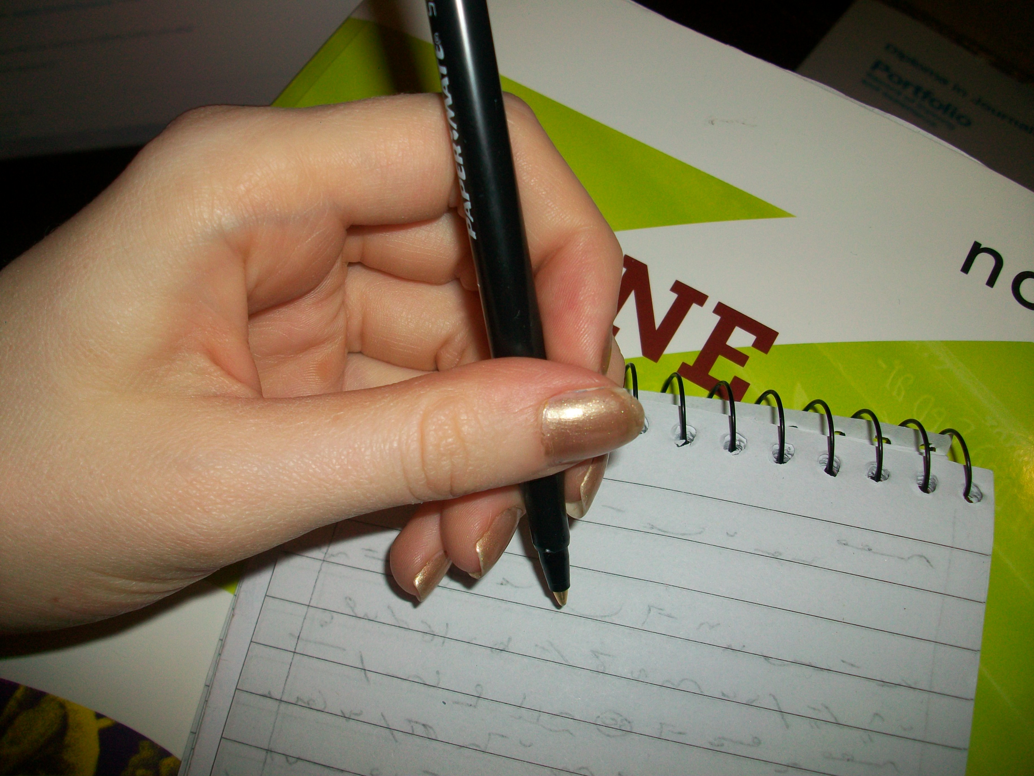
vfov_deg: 44.2
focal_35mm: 32
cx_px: 517
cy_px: 388
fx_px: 956
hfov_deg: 56.8
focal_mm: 5.7
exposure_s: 1/30
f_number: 2.8
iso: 64
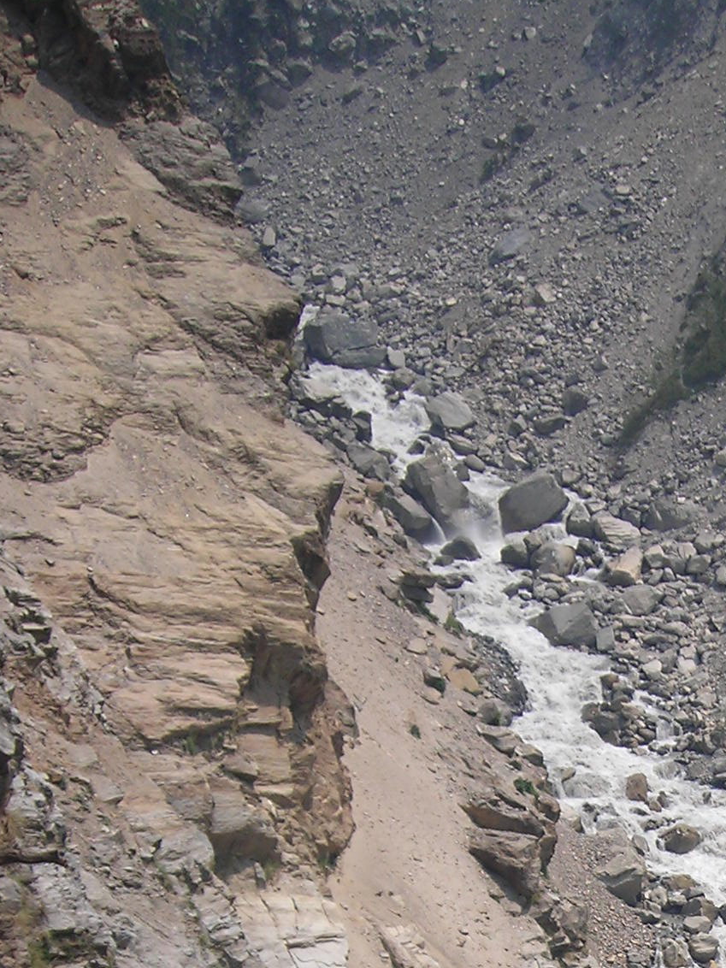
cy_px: 1091
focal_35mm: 87
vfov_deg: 21.3
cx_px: 770
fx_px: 2433
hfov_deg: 16.5
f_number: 6.4
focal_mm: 6.3
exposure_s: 1/170
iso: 50
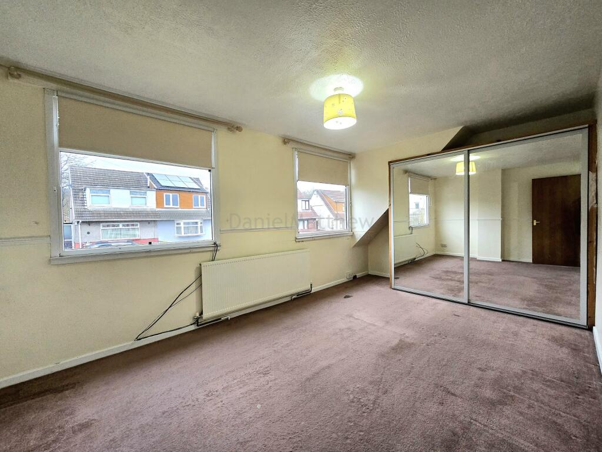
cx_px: 301
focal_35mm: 13
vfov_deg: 89.9
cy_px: 226
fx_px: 226
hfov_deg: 106.2
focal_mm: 2.2
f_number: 2.2
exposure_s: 1/100
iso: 250
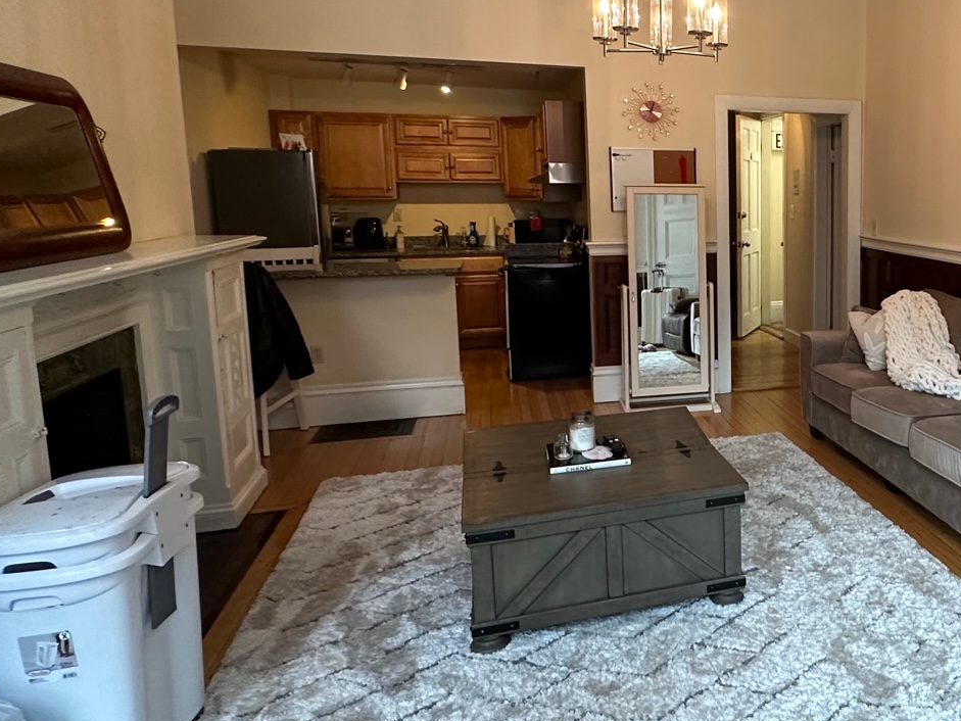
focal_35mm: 30
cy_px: 305
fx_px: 833
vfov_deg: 46.7
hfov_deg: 54.5
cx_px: 809
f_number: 2.2
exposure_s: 1/60
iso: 320
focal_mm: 2.22
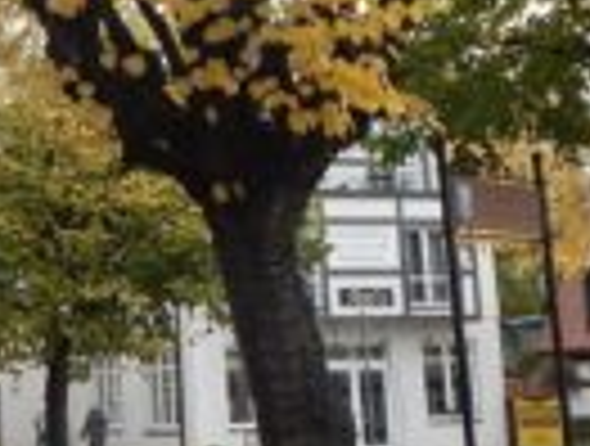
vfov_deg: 13.9
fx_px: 1795
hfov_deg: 18.2
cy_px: -41
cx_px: 0
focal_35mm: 105
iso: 125
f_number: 3
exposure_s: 1/400
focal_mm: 4
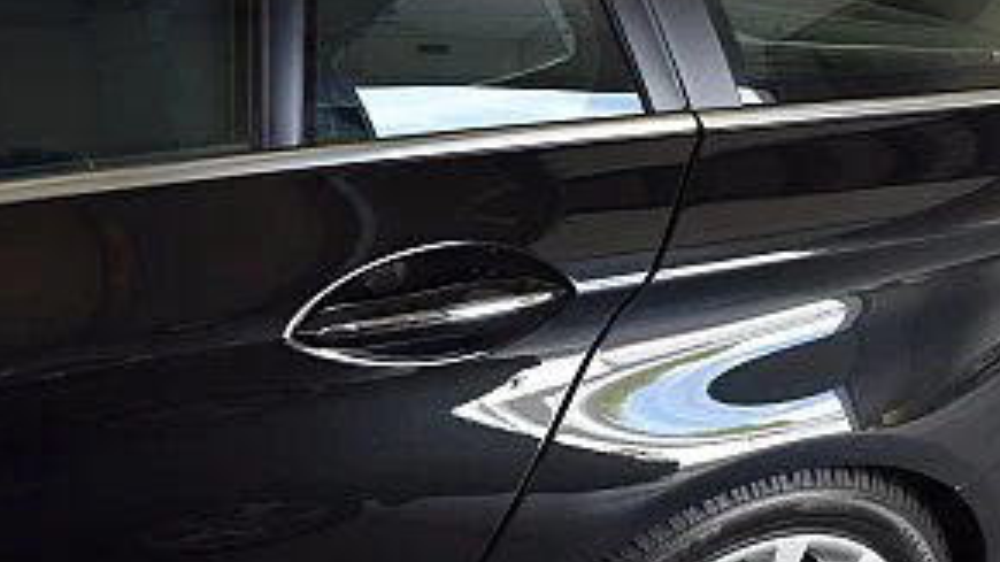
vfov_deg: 29.9
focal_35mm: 39
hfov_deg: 51.1
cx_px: 621
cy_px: 419
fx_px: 1034
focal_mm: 18
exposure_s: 1/100
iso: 400
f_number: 5
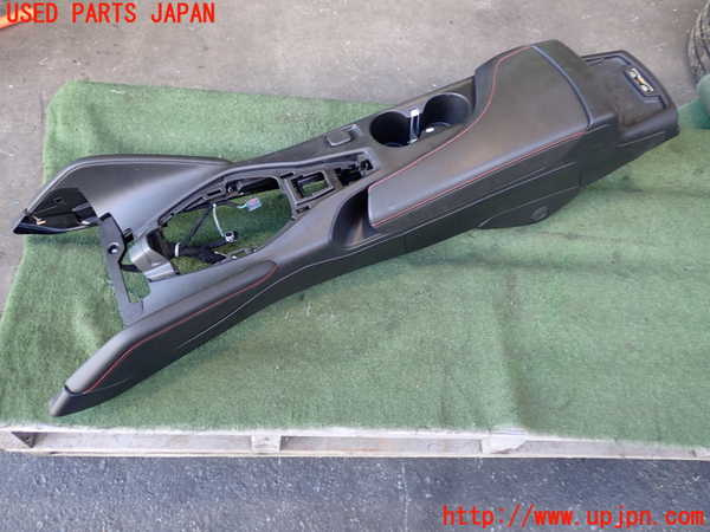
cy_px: 266
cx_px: 355
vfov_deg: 46.8
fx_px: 615
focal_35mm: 30
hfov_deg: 60.0
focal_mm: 5.4
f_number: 2.3
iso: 200
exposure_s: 1/50
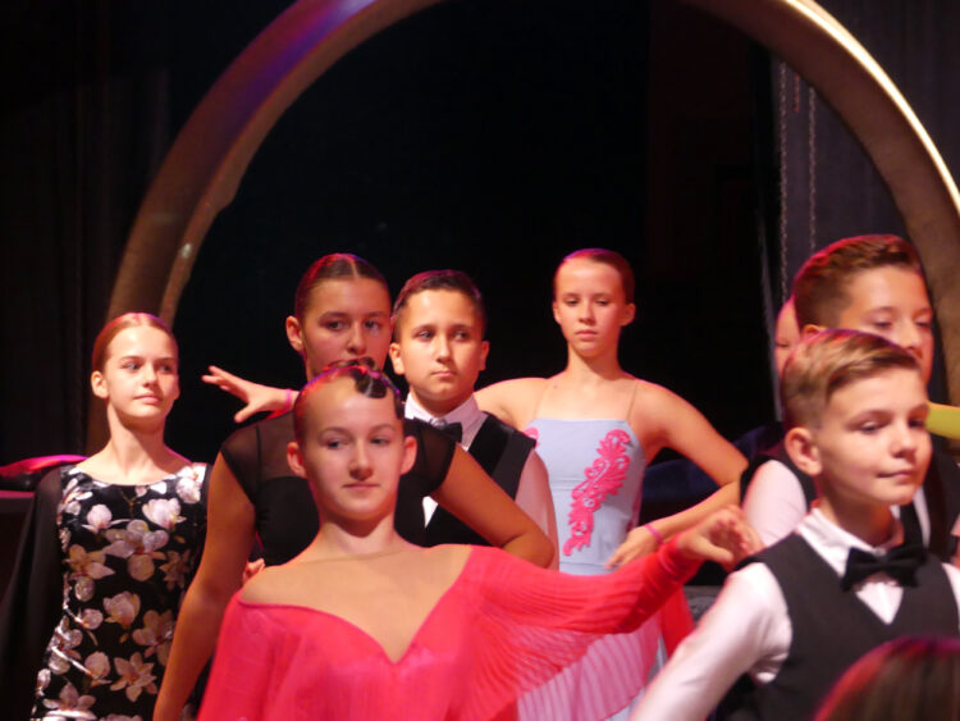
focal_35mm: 198
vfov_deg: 7.5
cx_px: 480
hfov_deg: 10.0
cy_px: 360
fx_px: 5493
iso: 640
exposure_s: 1/80
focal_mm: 35.6
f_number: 2.8
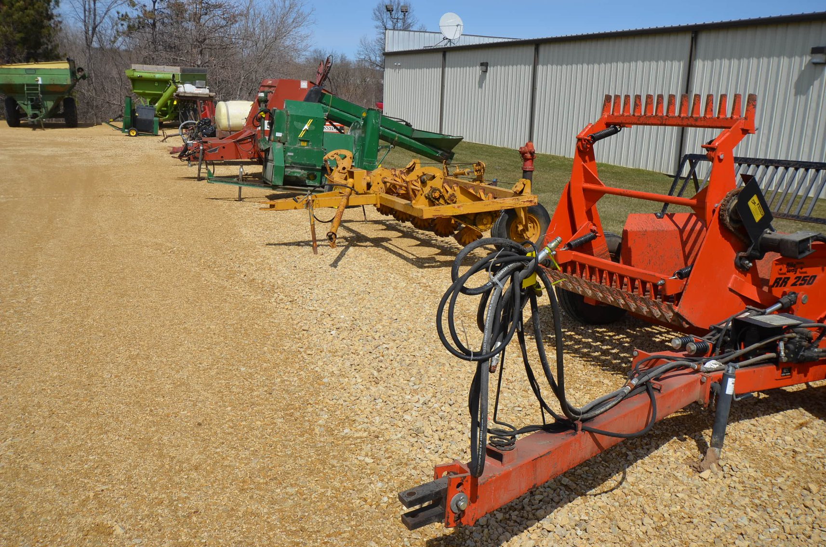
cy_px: 274
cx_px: 413
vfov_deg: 39.8
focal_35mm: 33
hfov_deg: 57.3
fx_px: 756
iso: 100
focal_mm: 22
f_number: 9
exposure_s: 1/320
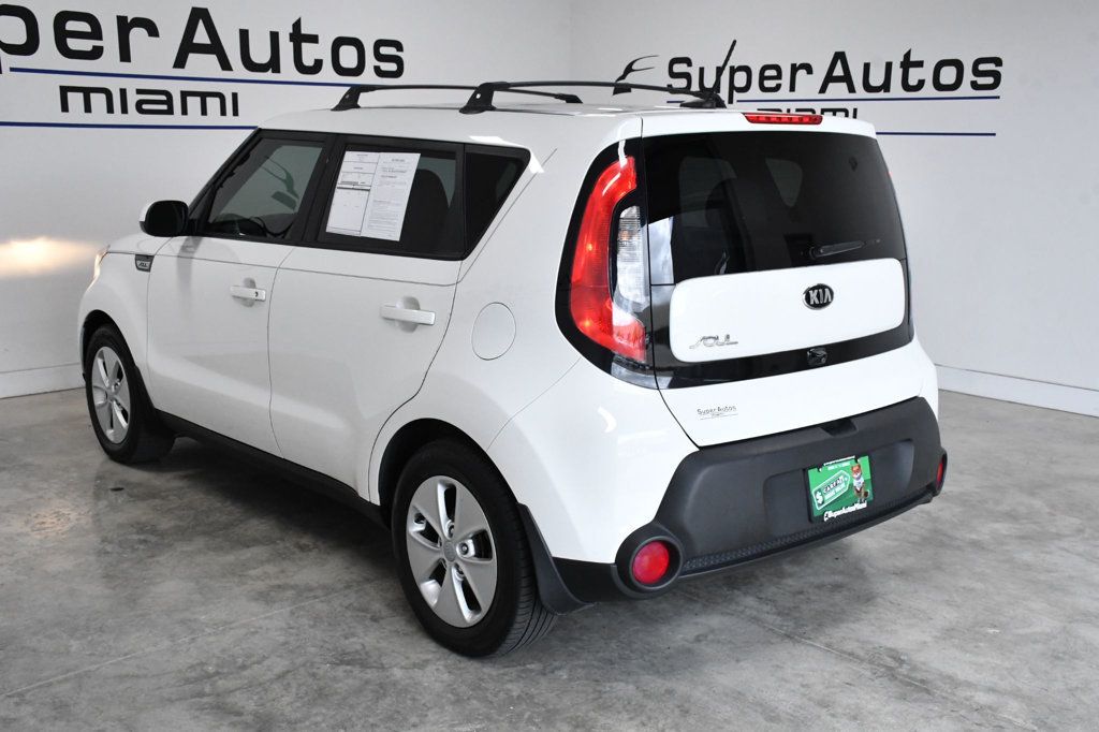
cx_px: 550
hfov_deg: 49.6
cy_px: 366
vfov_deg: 34.2
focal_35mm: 39
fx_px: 1190
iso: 2500
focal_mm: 26
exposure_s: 1/500
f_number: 11
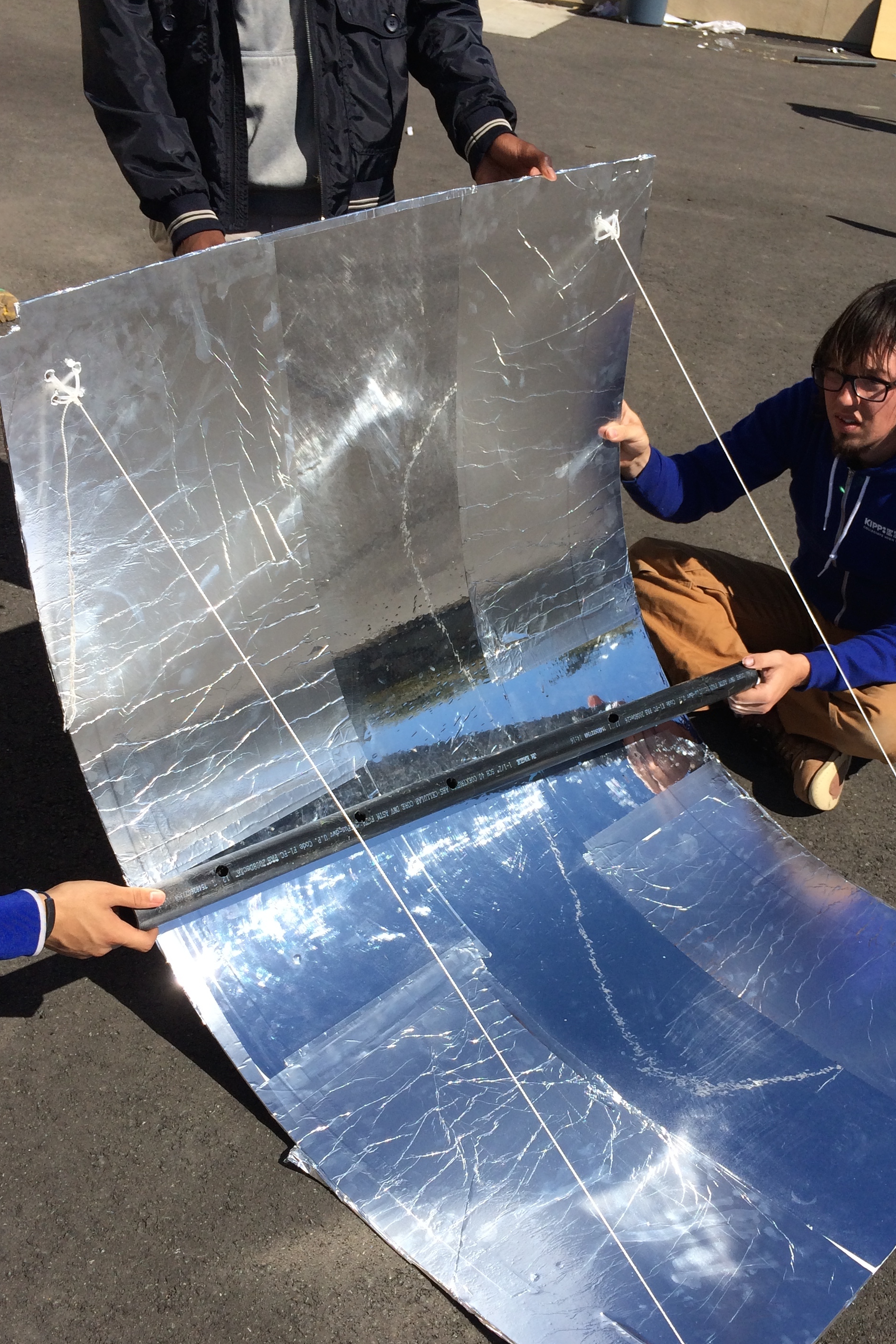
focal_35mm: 36
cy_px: 716
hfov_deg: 36.8
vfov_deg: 53.1
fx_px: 1344
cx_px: 522
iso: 32
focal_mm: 4.12
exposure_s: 1/3165
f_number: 2.2
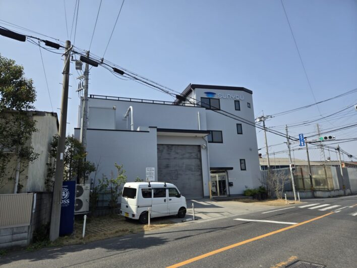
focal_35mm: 23
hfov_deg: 73.9
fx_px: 237
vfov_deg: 58.9
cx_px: 178
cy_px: 134
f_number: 1.8
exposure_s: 1/2157
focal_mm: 5.4
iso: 25
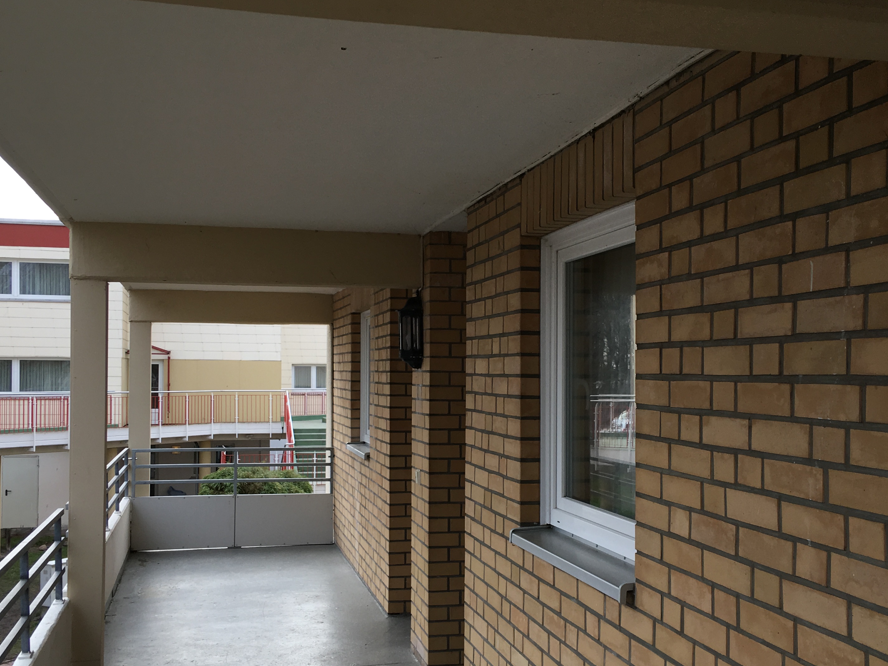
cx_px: 458
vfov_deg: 35.1
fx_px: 1052
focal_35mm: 41
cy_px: 380
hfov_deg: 45.8
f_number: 2.2
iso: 25
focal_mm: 4.15
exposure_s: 1/197
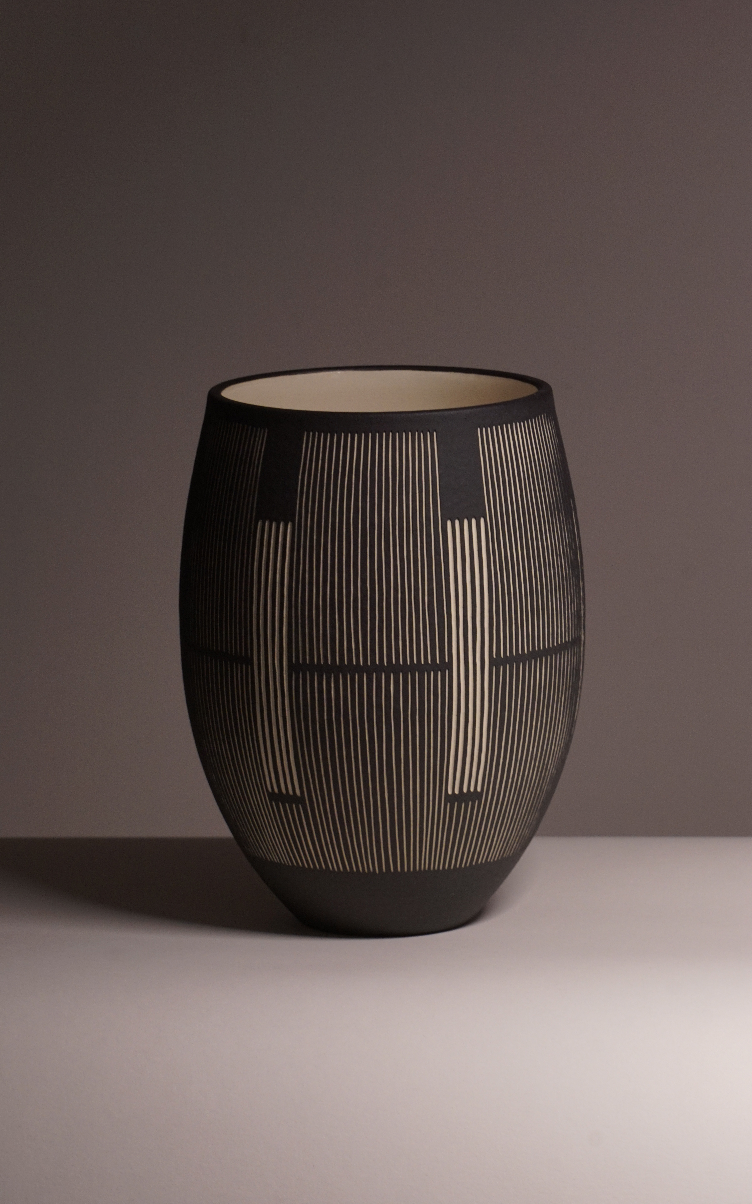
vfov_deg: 12.8
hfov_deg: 8.0
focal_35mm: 163
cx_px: 365
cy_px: 601
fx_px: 5345
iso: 250
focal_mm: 106
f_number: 11
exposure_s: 1/10
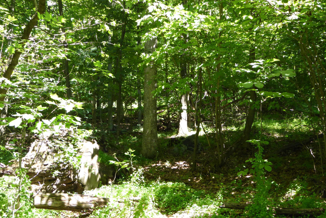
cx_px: 163
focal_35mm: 49
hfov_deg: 40.3
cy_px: 117
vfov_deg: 27.5
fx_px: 444
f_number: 4
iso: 200
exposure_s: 1/60
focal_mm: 8.4
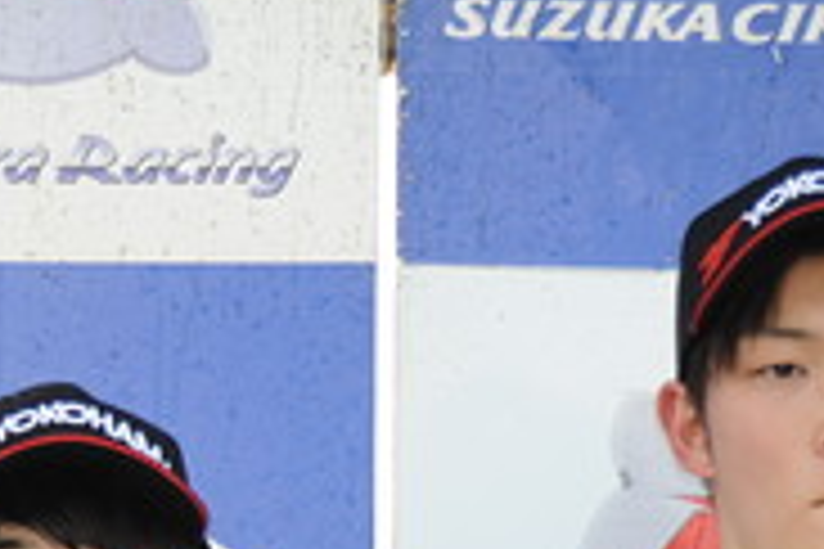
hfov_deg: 3.5
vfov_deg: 2.3
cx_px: 36
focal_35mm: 590
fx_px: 13503
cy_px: 940
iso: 400
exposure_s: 1/125
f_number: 5.6
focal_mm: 150
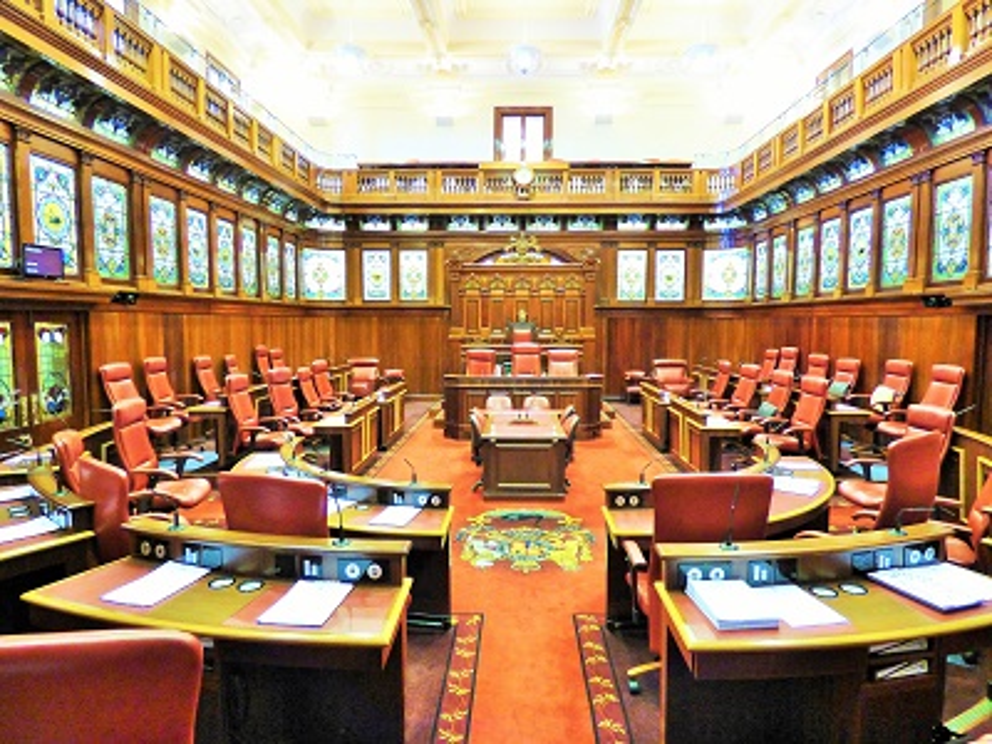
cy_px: 372
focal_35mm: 20
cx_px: 496
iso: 400
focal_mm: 3.58
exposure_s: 1/20
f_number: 2.8
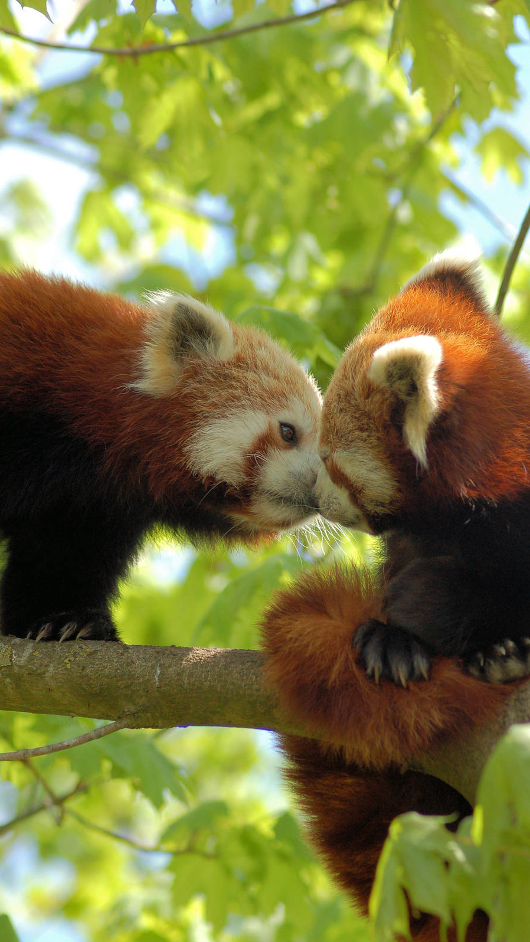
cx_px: 302
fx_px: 4796
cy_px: 471
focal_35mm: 192
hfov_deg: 6.3
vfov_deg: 11.2
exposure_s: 1/400
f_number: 5
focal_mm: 122
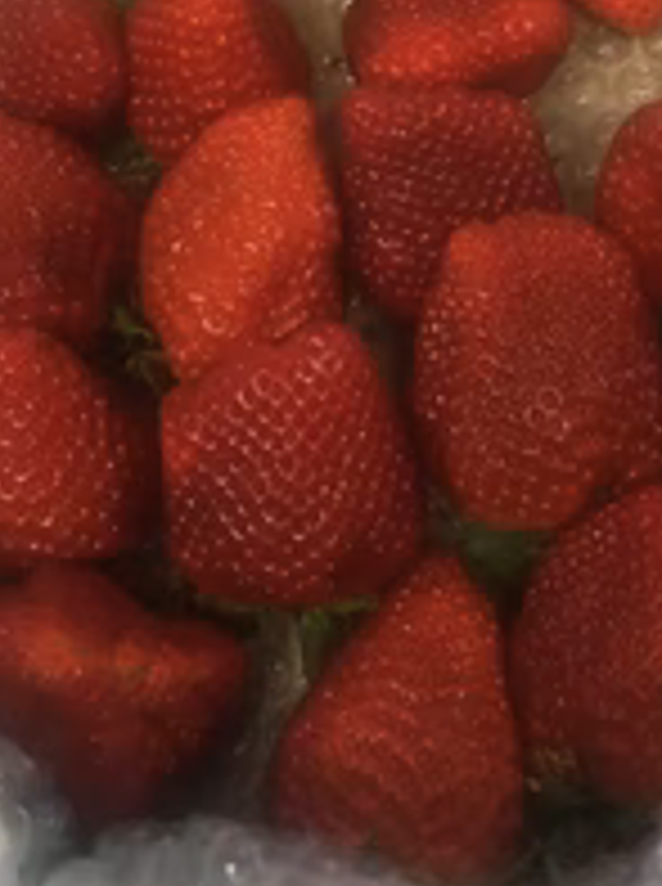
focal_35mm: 59
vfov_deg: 31.8
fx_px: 1509
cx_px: 405
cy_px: 162
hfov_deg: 24.7
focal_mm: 4.15
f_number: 2.2
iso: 100
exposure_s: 1/30
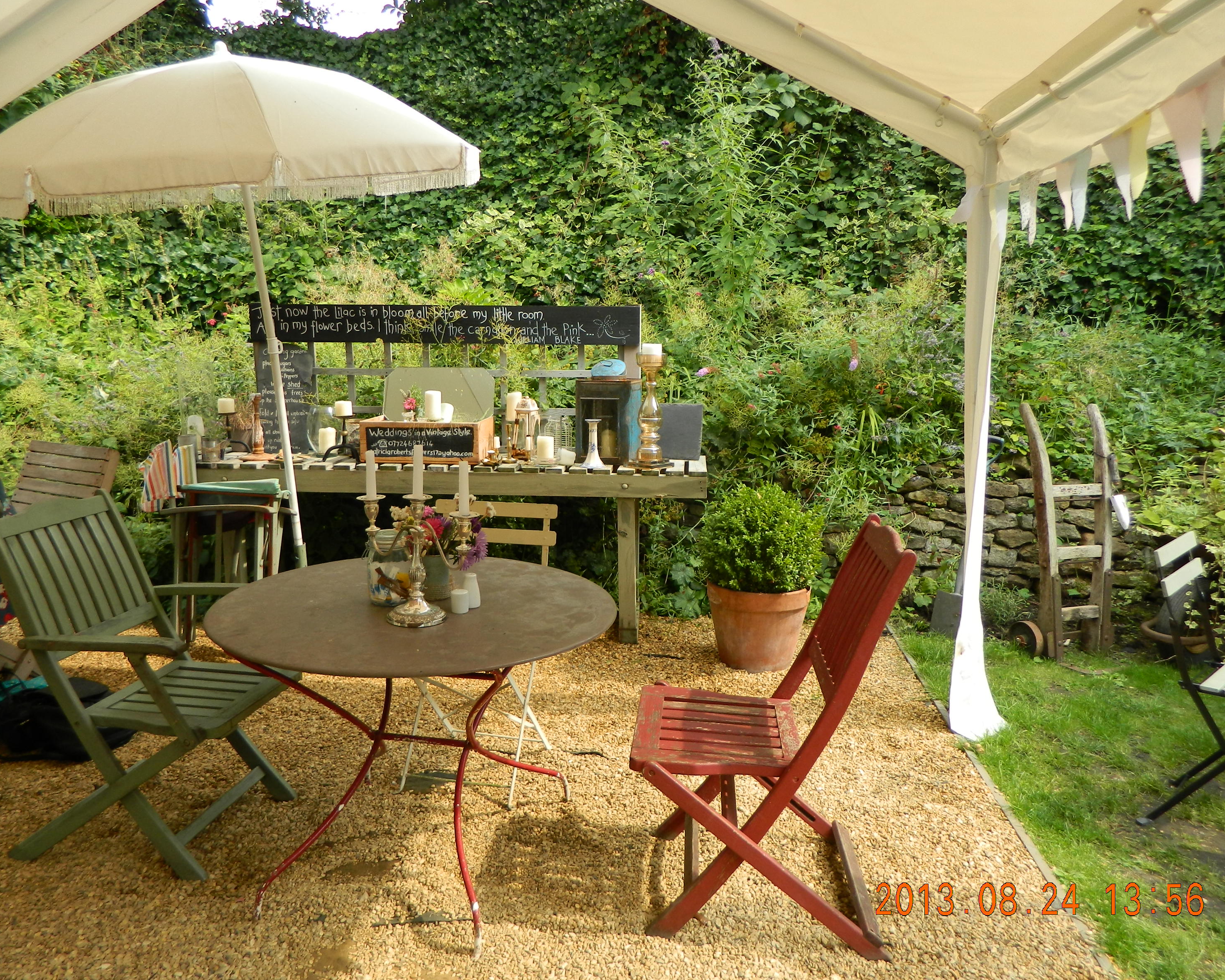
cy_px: 497
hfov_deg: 64.1
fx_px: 979
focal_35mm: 27
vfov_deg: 53.2
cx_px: 613
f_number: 3.1
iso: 80
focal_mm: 4.5
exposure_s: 1/200
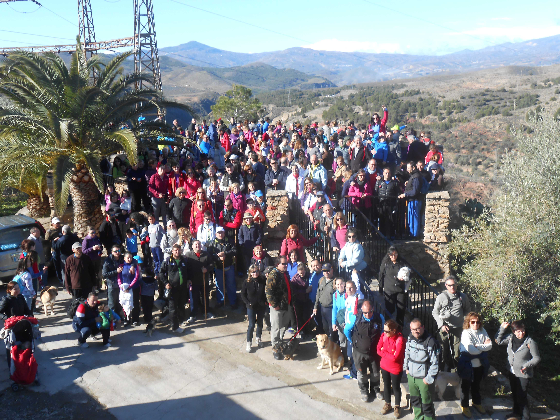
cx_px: 280
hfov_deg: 49.0
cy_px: 210
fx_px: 615
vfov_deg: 37.7
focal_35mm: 38
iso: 80
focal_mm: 6.8
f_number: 4.2
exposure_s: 1/320
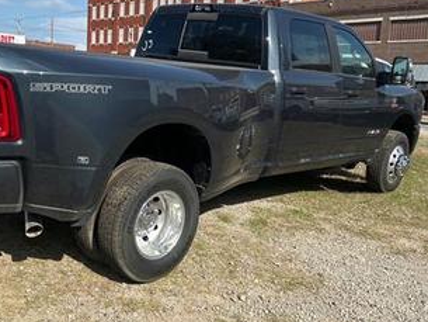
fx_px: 532
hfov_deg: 43.2
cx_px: 143
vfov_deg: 33.6
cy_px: 155
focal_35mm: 43
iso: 50
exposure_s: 1/4115
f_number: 1.5
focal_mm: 5.7
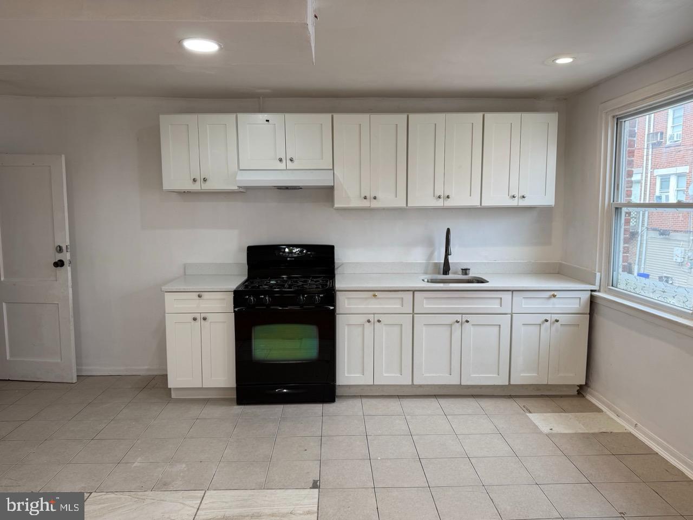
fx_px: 480
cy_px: 260
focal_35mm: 24
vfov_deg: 56.8
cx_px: 346
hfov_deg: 71.6
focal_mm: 6.76
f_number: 1.78
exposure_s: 1/120
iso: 80
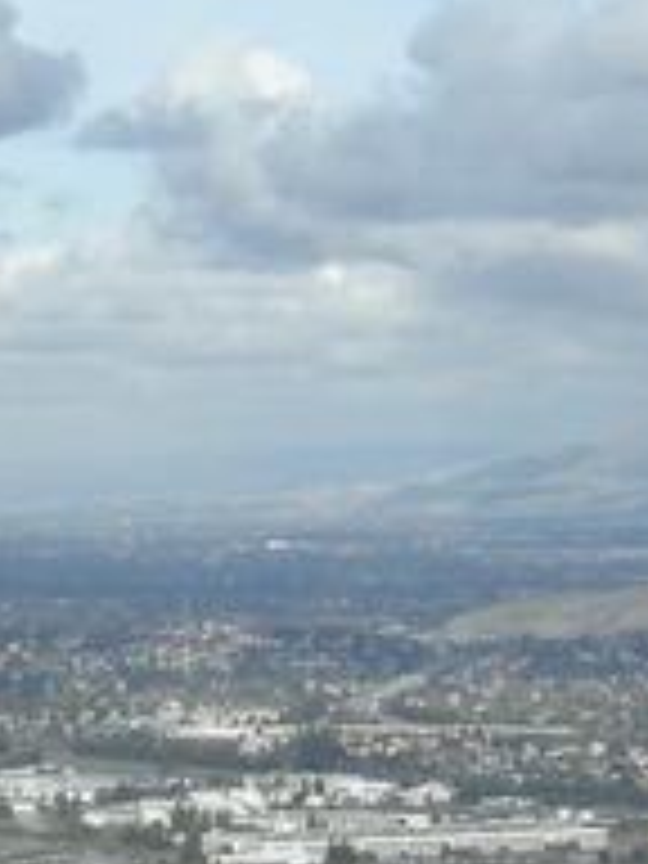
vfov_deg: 9.0
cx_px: -50
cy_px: 860
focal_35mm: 219
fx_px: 5466
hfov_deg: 6.8
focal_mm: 7.5
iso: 64
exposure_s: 1/312
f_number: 5.4
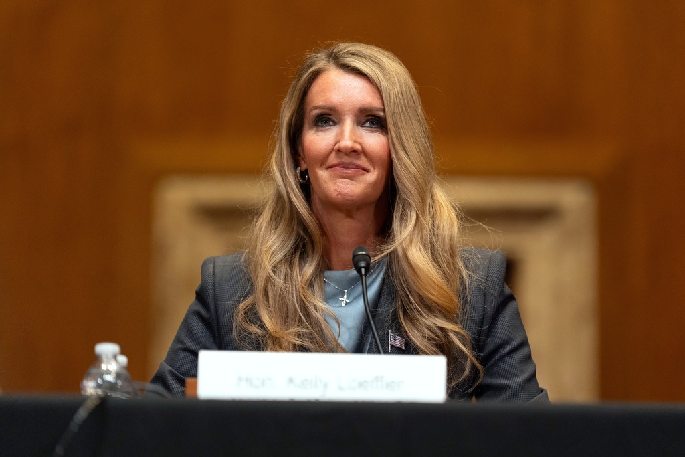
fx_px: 3235
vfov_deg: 8.1
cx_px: 342
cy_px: 228
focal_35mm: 170
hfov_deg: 12.1
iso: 3200
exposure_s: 1/500
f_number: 2.8
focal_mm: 170
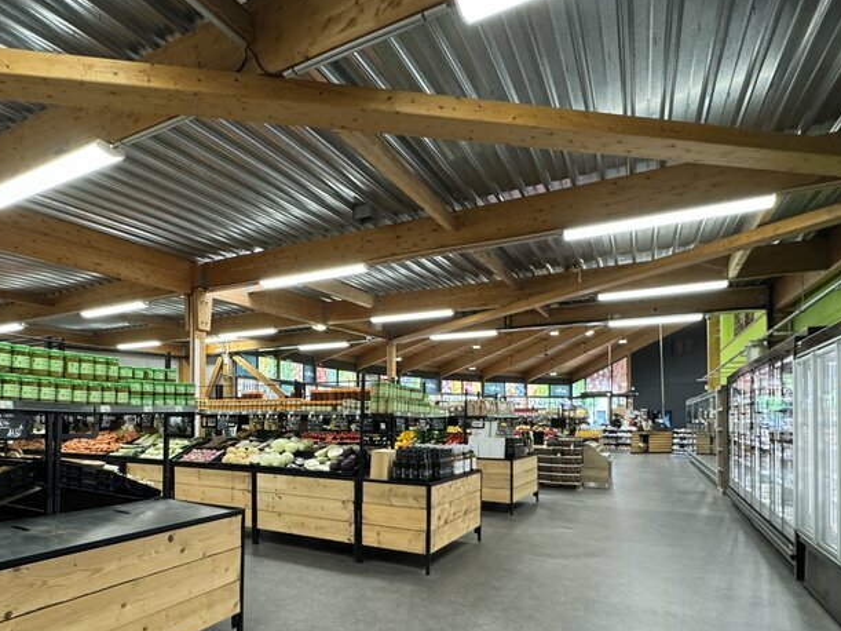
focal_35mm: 22
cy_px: 412
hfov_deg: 74.9
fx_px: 534
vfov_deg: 59.9
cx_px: 308
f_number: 2.2
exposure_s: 1/100
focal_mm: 2.22
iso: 320
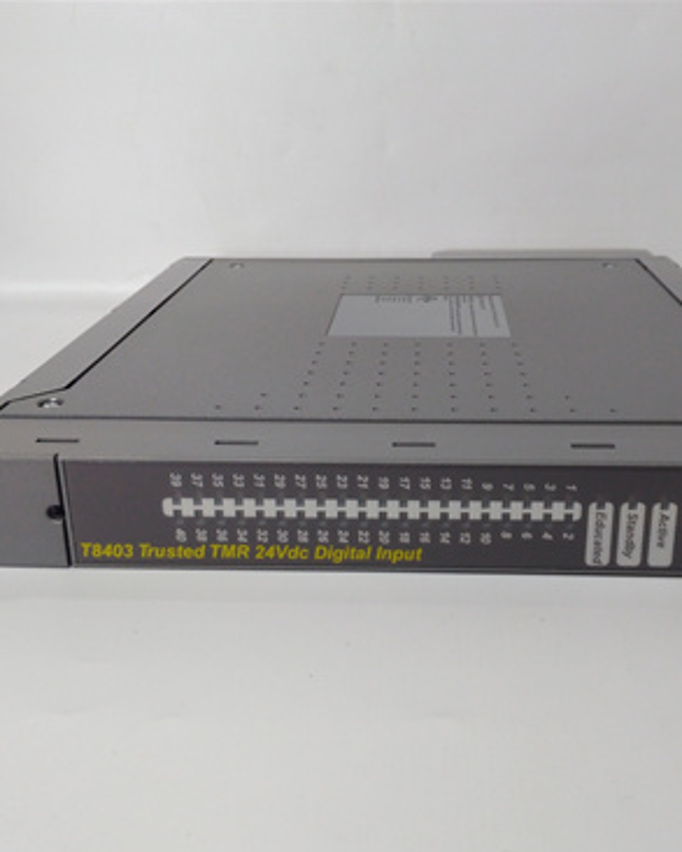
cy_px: 434
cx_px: 407
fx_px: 908
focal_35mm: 36
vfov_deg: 50.3
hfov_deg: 41.0
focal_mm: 3.79
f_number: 2
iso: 148
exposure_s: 1/33
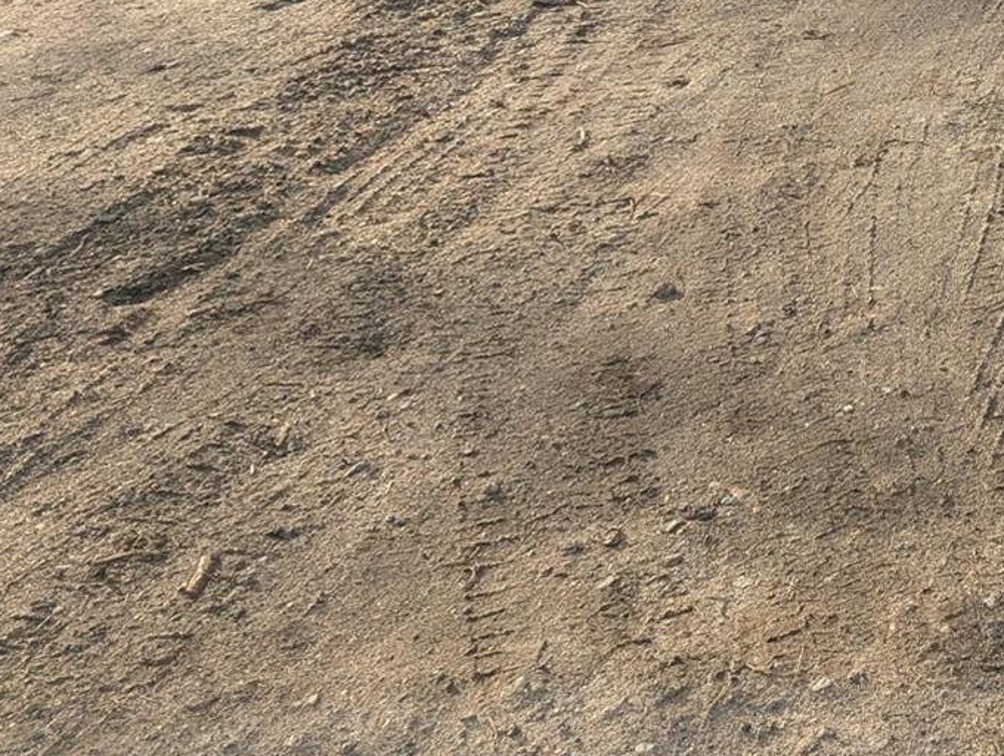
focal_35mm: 72
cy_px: -270
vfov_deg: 18.8
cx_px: 1370
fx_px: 2091
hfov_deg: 23.3
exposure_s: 1/2309
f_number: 1.85
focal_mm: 6.81
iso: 41
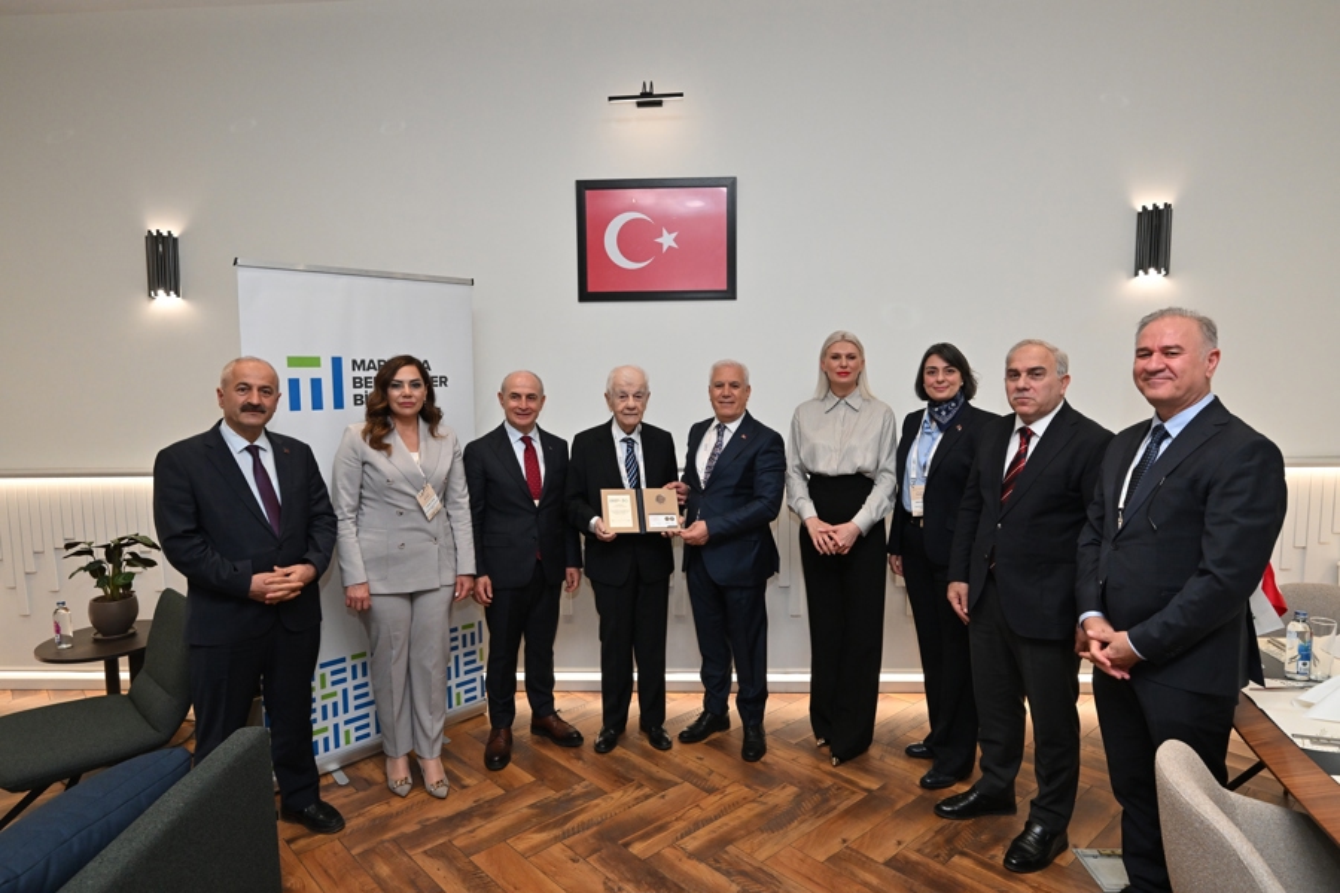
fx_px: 782
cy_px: 446
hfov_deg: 81.2
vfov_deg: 59.5
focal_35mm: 21
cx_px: 670
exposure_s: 1/200
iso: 1600
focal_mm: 21
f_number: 6.3
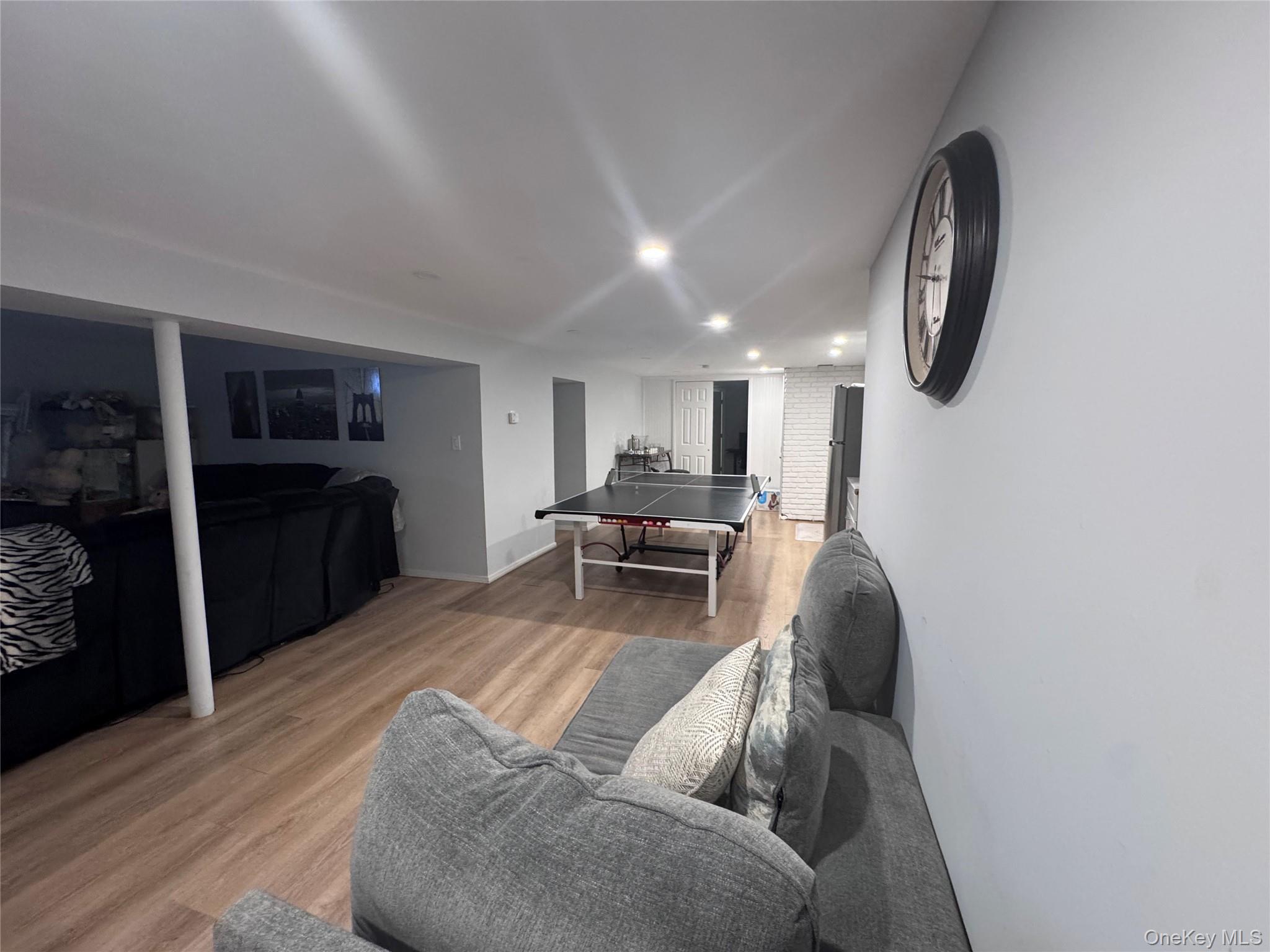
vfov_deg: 85.7
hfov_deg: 102.1
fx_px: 514
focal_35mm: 14
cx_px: 635
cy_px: 476
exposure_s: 1/60
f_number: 2.2
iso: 400
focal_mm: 2.22
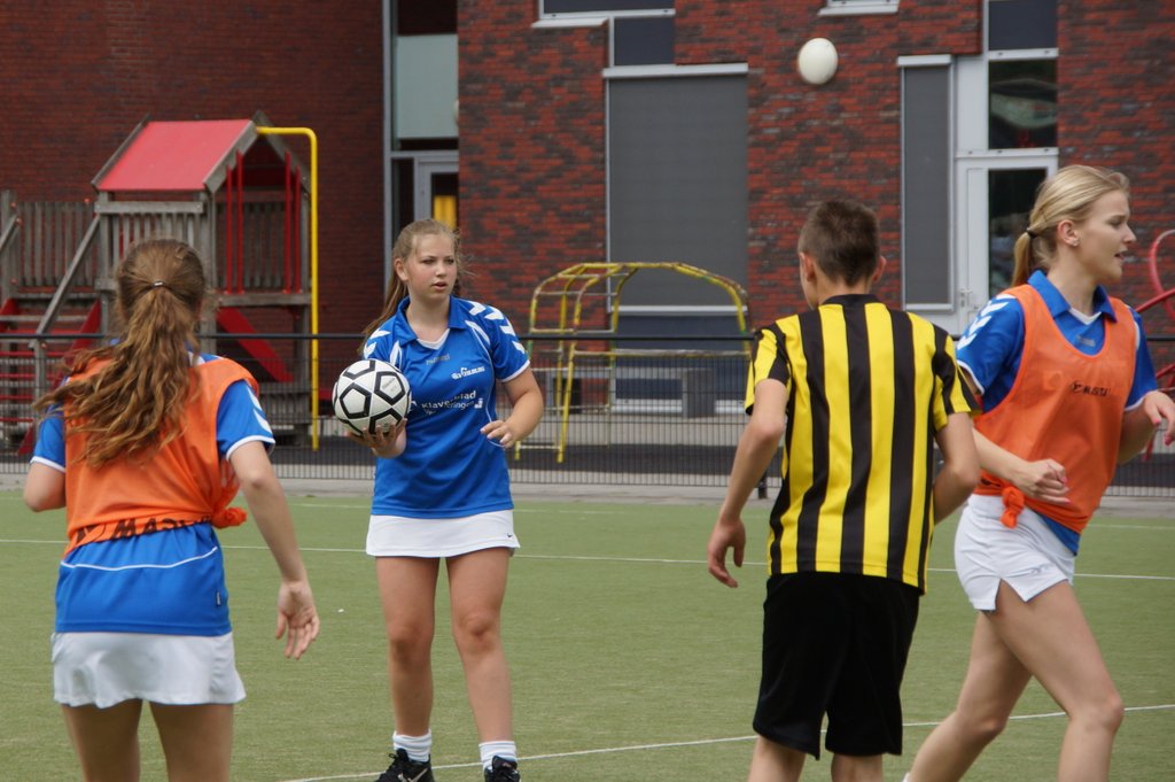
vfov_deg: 8.3
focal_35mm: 165
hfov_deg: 12.5
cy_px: 391
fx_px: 5381
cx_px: 588
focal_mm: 110
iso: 200
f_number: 7.1
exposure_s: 1/500
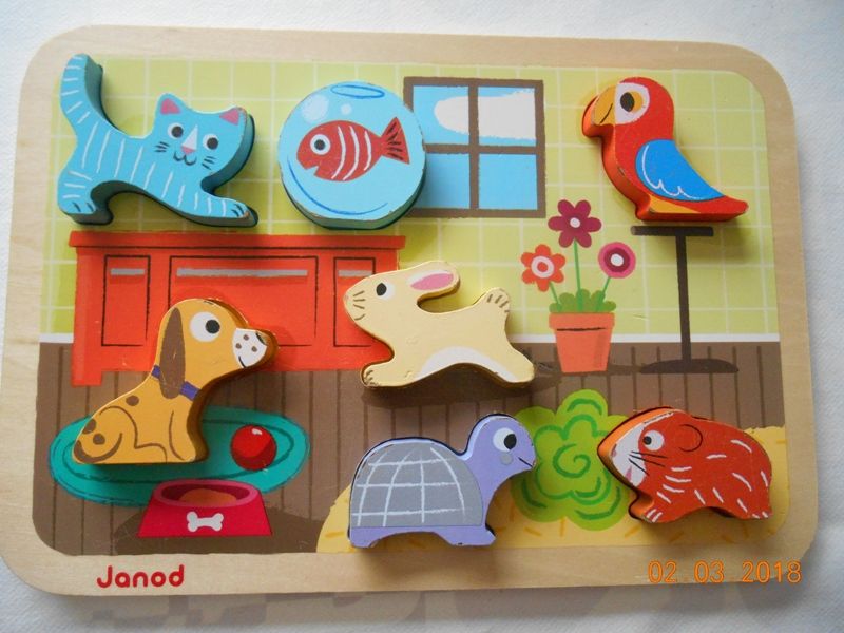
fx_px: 634
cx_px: 422
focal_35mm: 26
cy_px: 316
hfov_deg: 67.3
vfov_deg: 53.1
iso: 560
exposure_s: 1/250
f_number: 3.4
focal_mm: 4.7
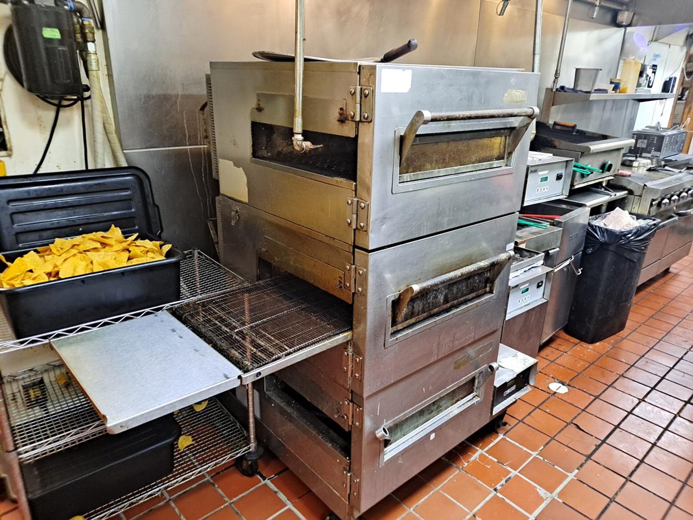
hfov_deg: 69.4
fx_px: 501
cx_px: 346
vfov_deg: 54.9
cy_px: 260
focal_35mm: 25
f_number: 2
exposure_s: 1/24
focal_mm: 4.6
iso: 400
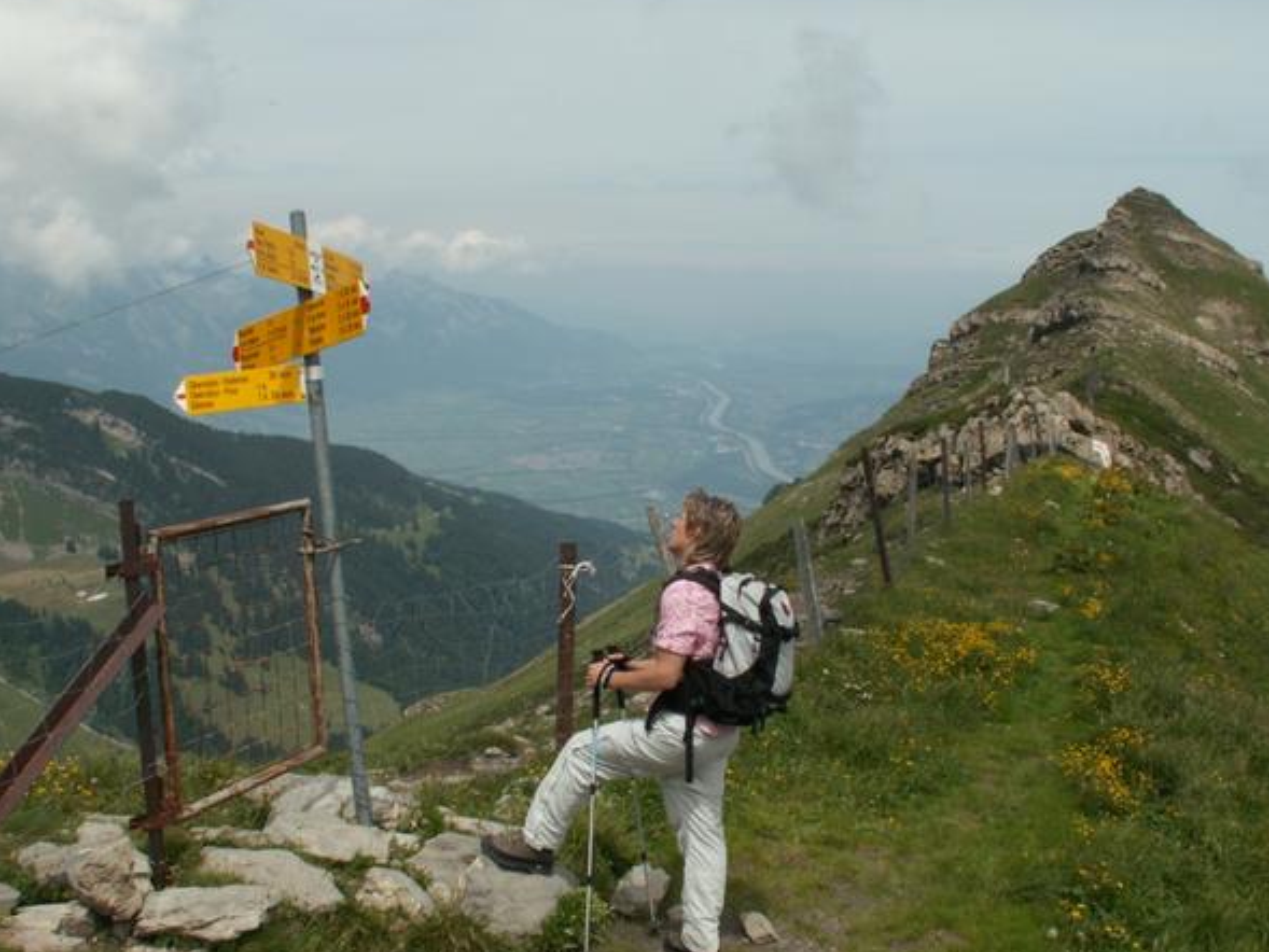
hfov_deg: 49.0
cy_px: 485
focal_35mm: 38
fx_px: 1393
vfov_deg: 37.7
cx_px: 649
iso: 50
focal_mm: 5.86
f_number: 8
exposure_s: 1/250
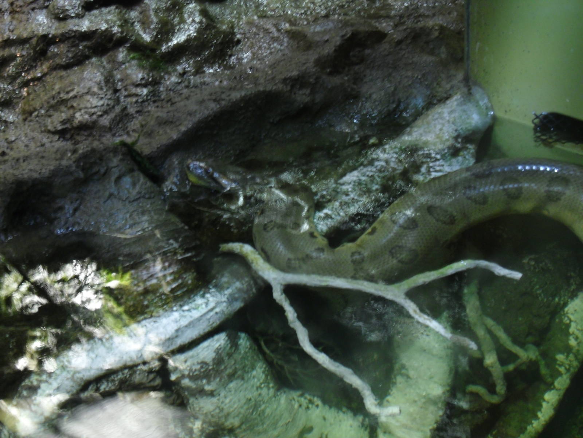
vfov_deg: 22.6
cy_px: 219
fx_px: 1095
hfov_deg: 29.8
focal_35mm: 65
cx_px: 292
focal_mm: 11.7
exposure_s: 1/2
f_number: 5.3
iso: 200
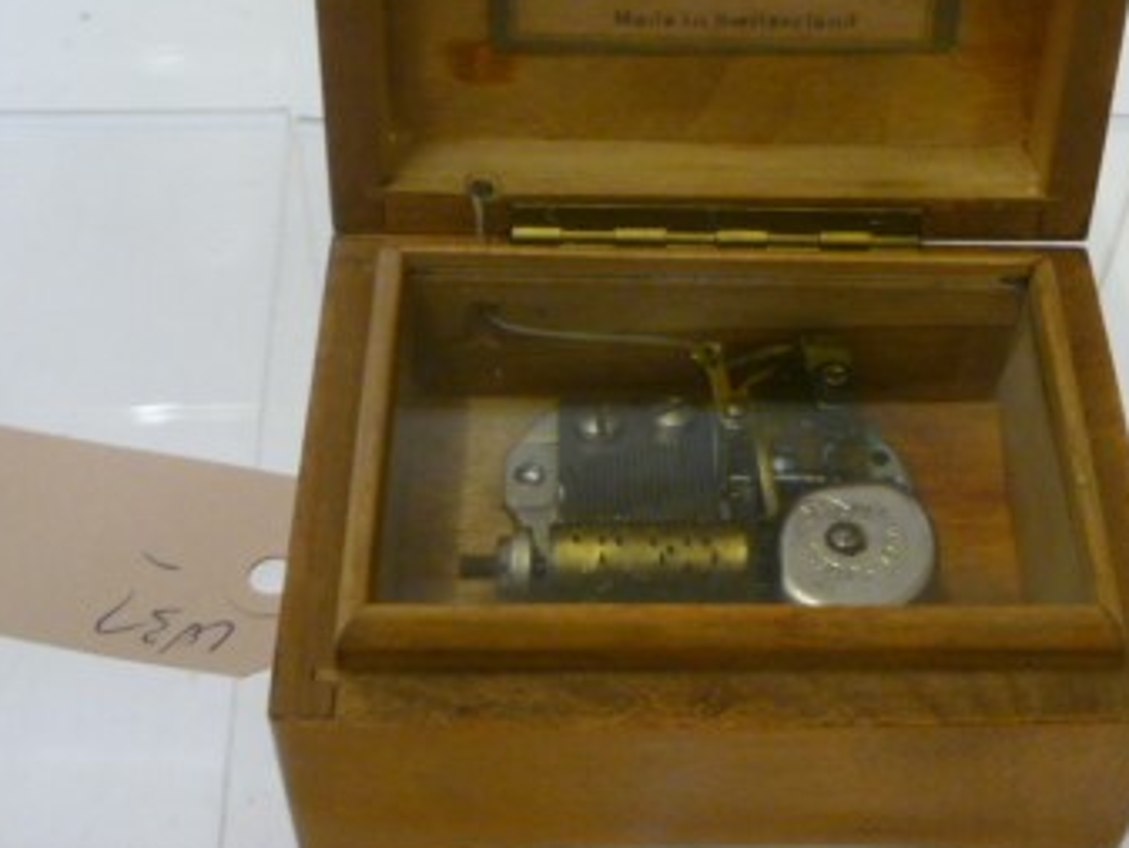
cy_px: 278
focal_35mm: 55
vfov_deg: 26.4
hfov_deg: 34.7
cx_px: 720
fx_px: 1794
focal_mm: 5.2
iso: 250
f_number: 3.3
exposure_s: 1/30
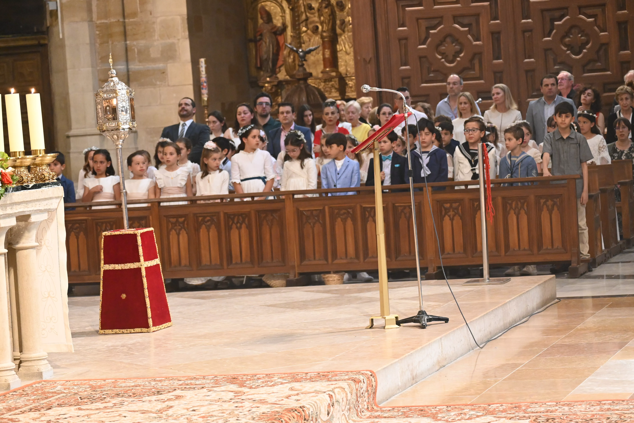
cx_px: 317
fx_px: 2166
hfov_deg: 16.7
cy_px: 212
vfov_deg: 11.1
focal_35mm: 123
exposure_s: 1/50
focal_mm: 82
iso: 3200
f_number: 5
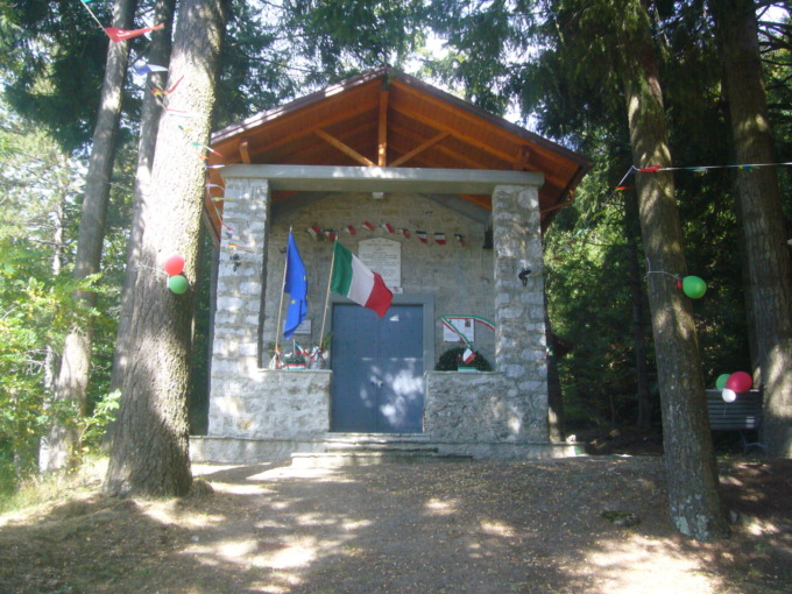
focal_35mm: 33
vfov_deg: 42.9
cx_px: 396
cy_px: 297
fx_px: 755
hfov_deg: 55.4
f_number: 3
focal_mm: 5.4
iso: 200
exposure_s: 1/250
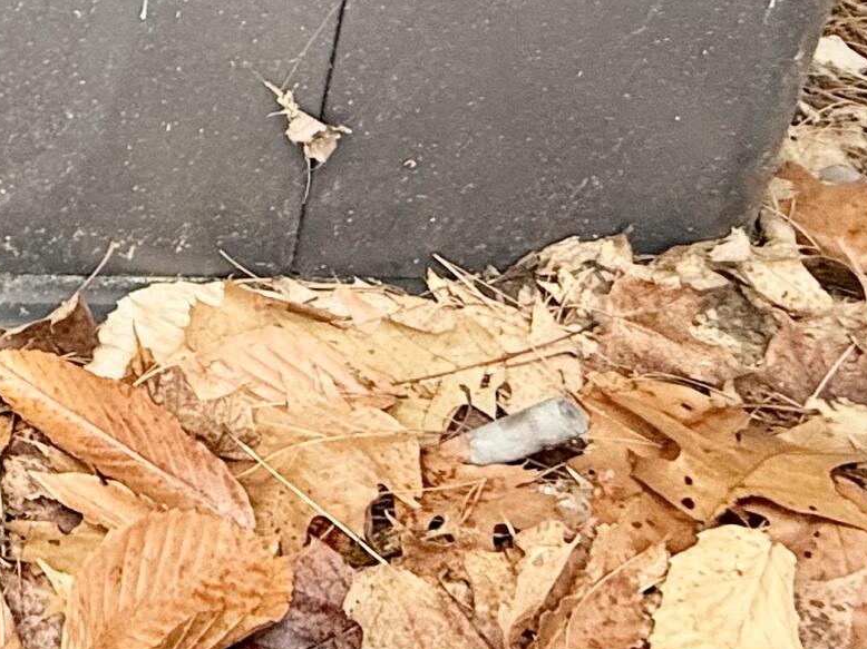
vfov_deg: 22.2
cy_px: -327
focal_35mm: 54
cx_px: -373
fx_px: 1352
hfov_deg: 27.1
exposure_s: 1/99
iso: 250
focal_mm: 2.22
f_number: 2.2
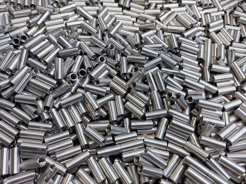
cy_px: 92
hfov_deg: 69.4
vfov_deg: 54.9
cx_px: 123
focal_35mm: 25
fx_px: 178
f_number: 1.8
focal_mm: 5.23
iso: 160
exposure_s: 1/100
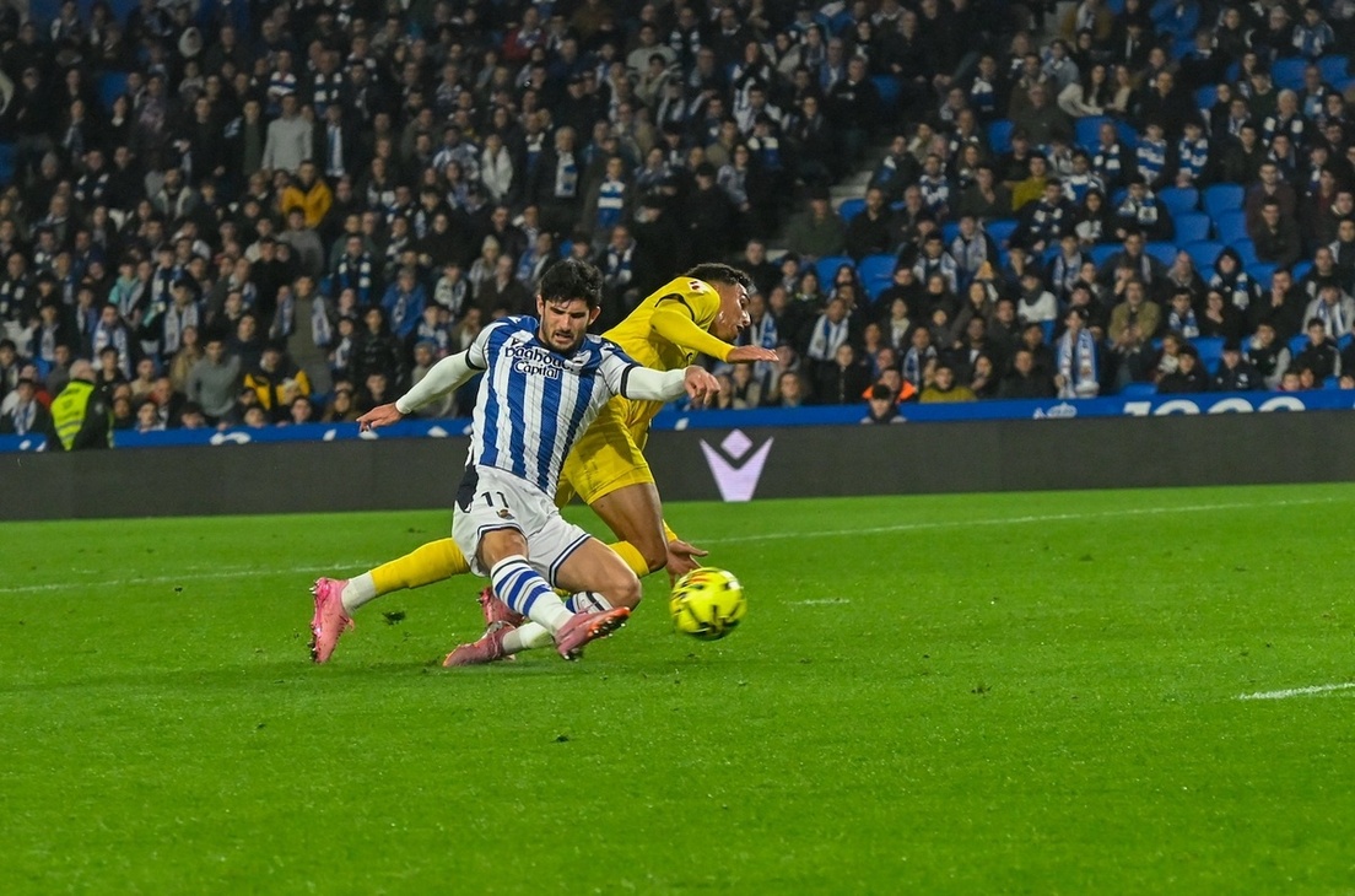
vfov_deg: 7.8
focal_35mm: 174
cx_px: 678
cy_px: 448
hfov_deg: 11.8
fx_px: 6532
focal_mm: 116
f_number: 4.5
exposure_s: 1/1000
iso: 2500
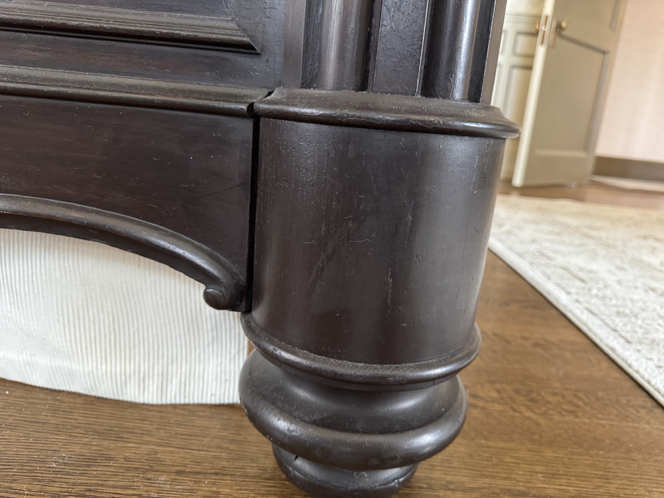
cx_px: 332
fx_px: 460
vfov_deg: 56.8
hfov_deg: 71.6
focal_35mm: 24
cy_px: 249
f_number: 1.78
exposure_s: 1/60
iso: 800
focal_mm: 6.76
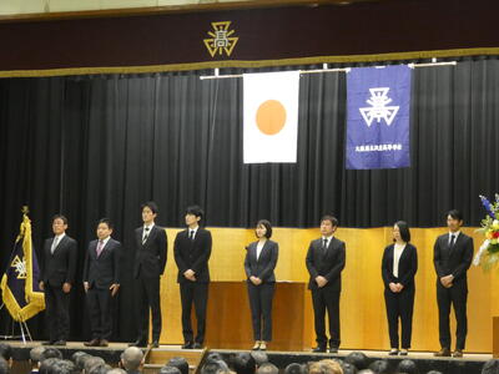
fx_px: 1658
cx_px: 250
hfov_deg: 17.1
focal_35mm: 115
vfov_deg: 12.9
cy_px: 187
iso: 1600
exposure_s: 1/20
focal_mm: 20.5
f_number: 5
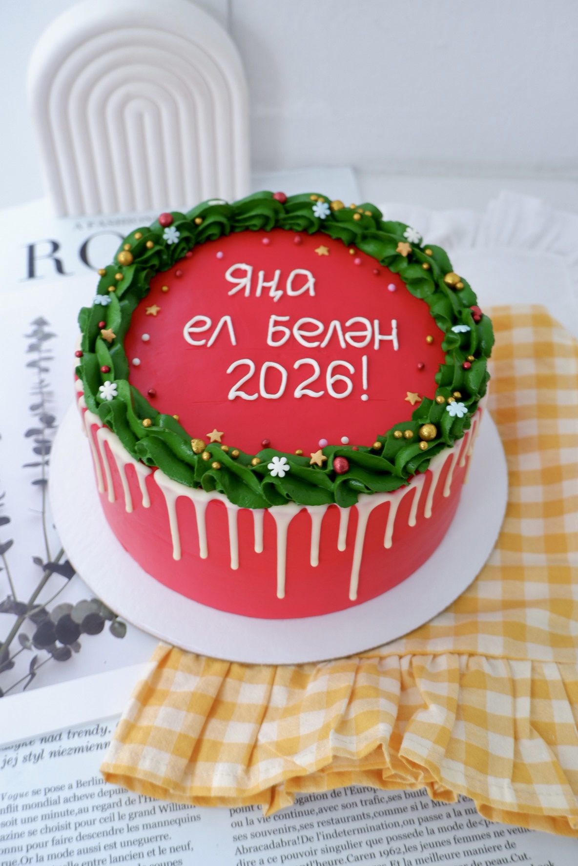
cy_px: 433
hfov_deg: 34.2
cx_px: 289
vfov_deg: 49.6
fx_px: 939
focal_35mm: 39
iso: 400
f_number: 4.4
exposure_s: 1/10
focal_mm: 26.4
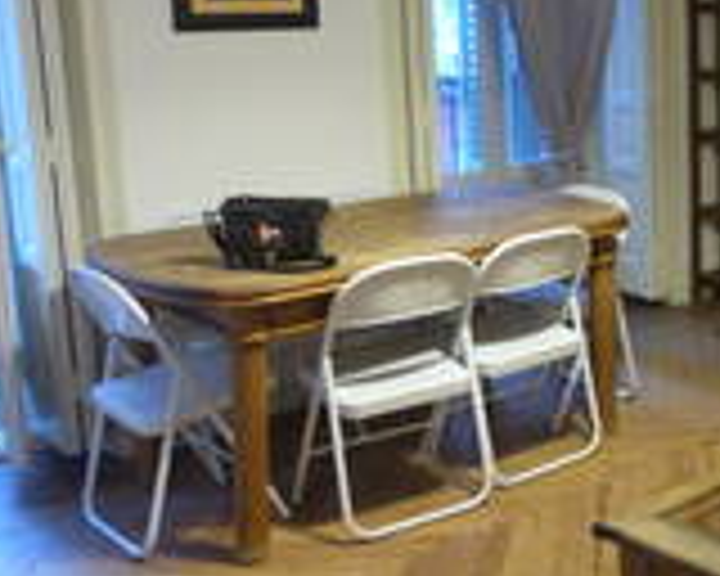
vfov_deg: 27.4
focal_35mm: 55
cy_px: 194
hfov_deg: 30.8
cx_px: 774
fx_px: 1172
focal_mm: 4.5
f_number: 2.8
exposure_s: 1/8
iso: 500
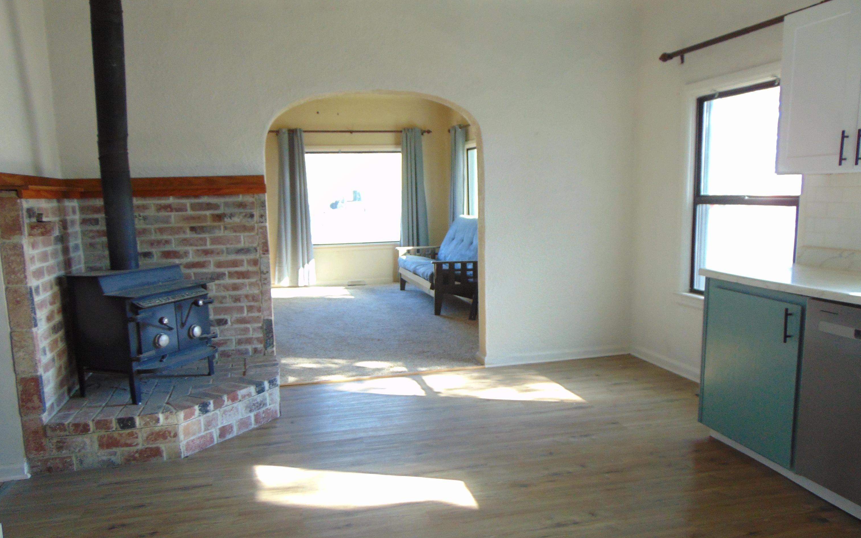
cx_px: 429
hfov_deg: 68.4
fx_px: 634
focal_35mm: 27
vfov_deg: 45.9
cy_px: 301
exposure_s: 1/30
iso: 160
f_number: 3
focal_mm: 4.5
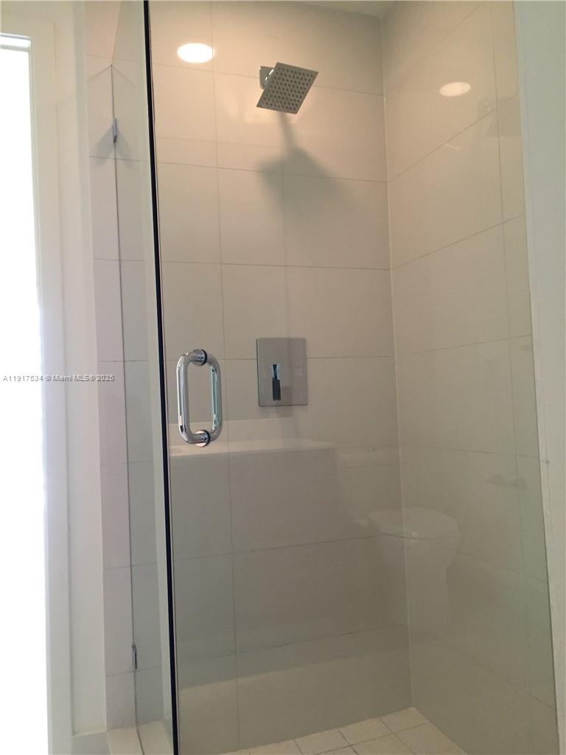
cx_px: 283
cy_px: 378
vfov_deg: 61.7
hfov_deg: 48.2
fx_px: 632
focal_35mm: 29
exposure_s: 1/30
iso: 125
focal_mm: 4.15
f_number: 2.2
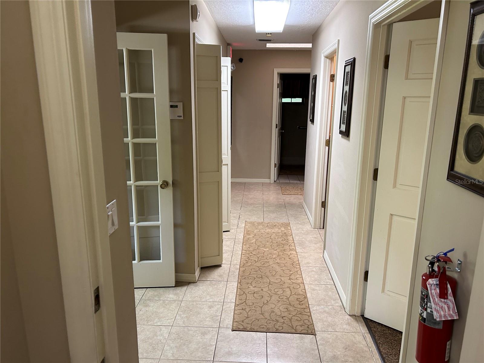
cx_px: 242
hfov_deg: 67.3
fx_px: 364
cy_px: 182
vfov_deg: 53.1
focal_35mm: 26
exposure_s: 1/60
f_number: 1.5
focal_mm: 5.7
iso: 160
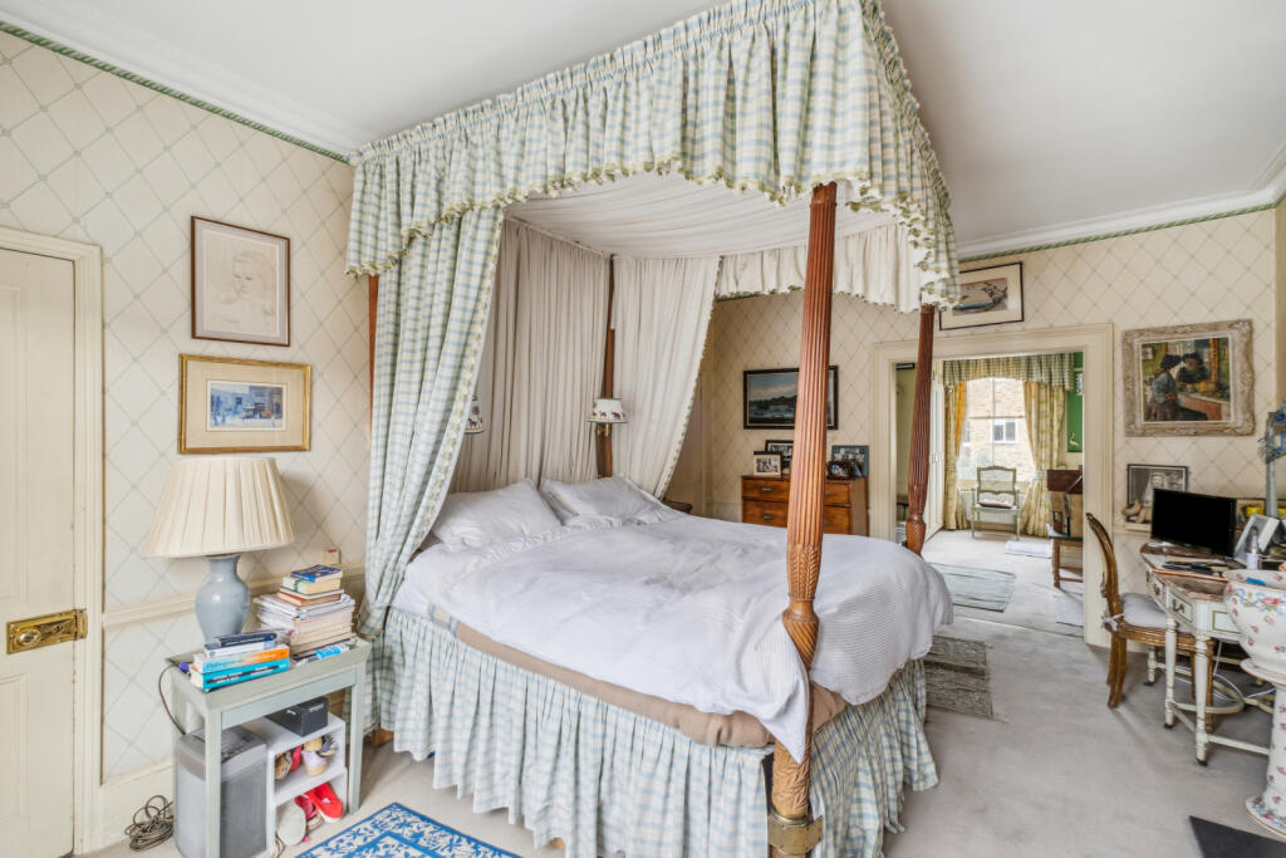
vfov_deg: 77.3
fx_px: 536
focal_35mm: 15
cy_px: 429
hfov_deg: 100.4
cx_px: 643
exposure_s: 1/30
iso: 640
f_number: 8
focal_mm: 10
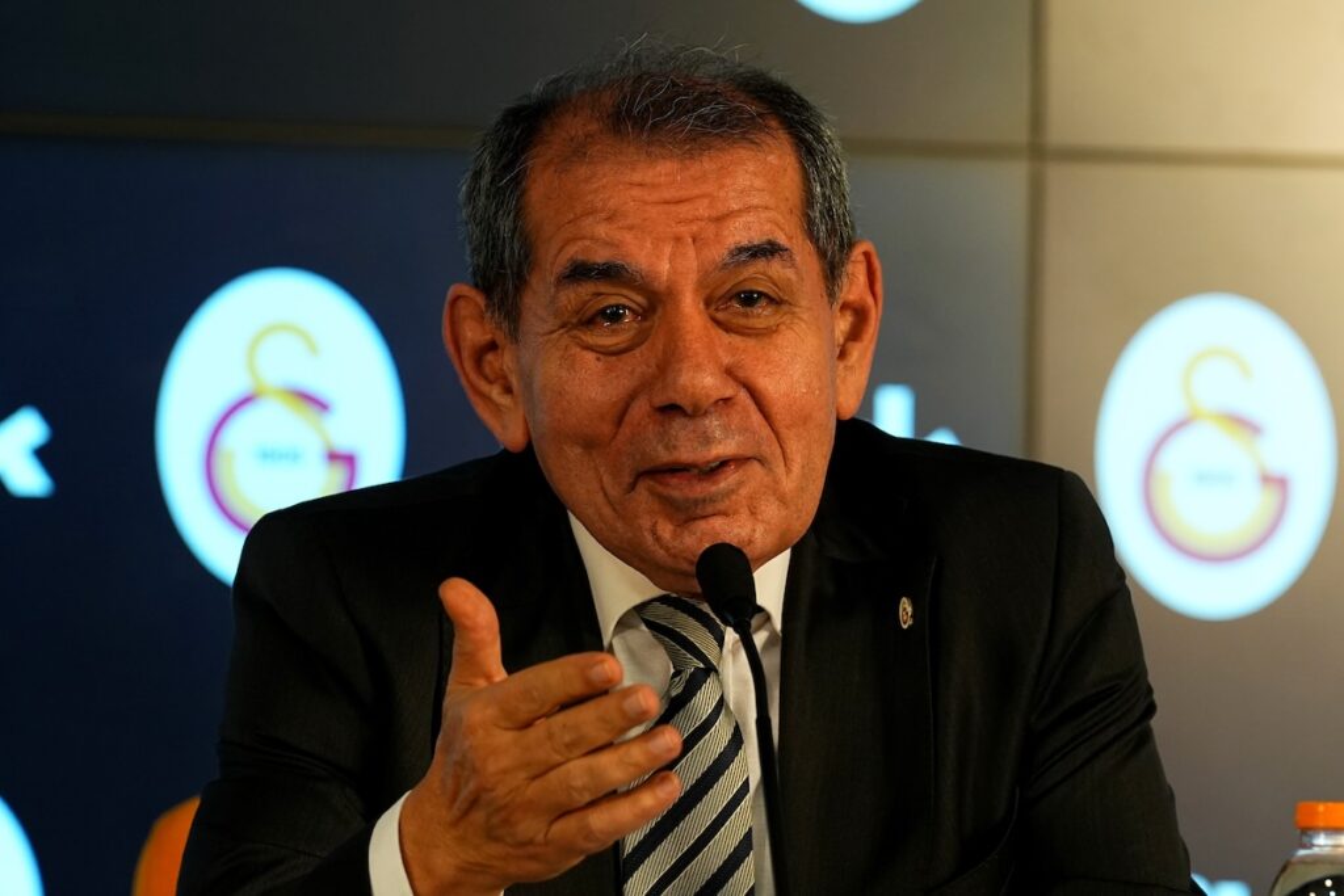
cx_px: 672
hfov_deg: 6.9
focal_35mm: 300
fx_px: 11201
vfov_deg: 4.6
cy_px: 448
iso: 1250
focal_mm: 200
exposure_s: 1/100
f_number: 4.5
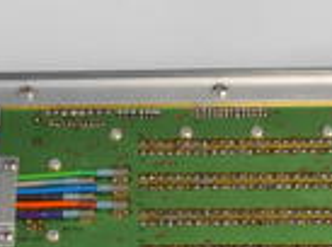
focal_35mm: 123
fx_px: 1177
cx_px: 78
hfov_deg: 16.0
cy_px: 206
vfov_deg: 11.9
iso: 800
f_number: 22
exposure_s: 1/2.5
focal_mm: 21
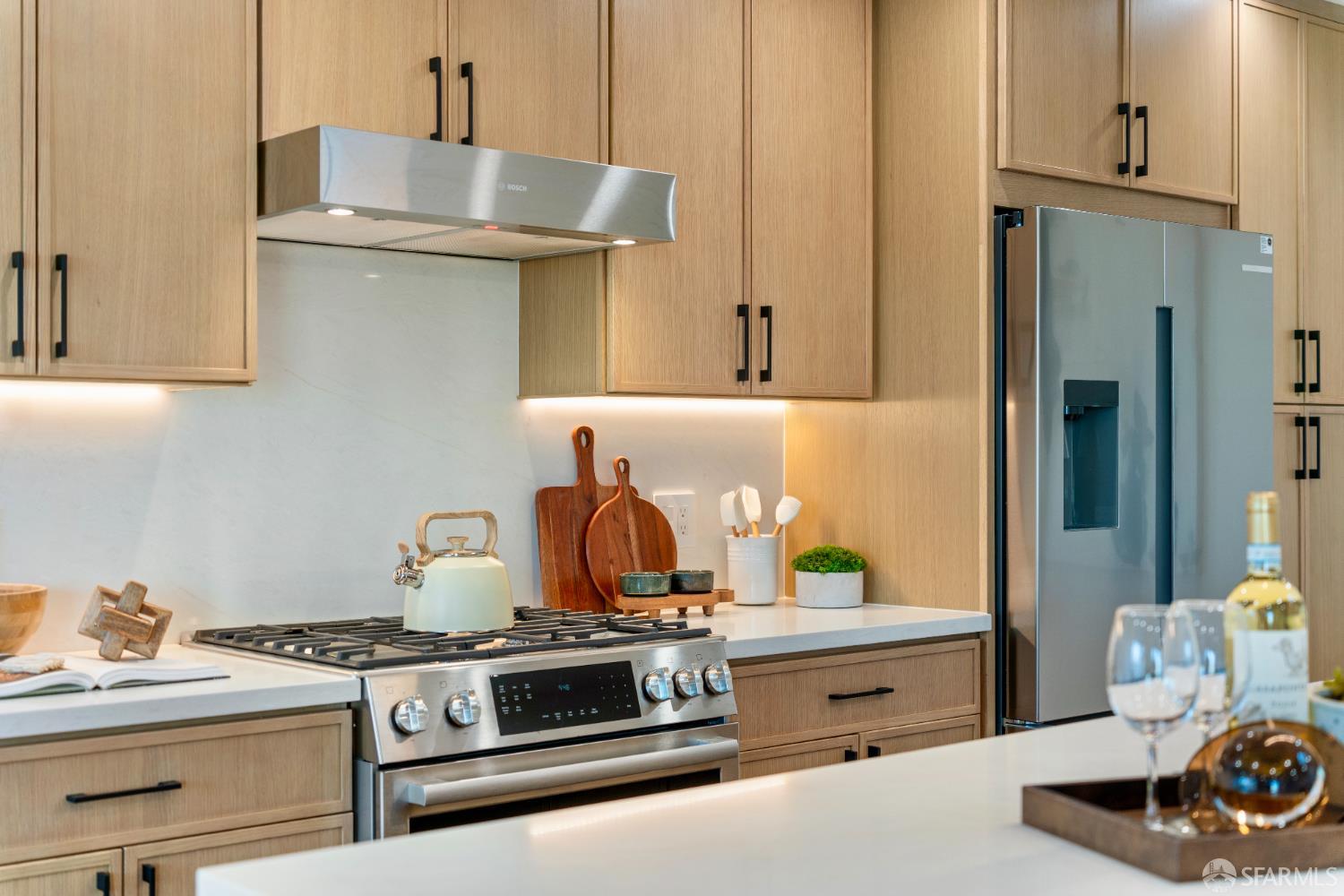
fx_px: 1680
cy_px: 448
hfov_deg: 43.6
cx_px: 672
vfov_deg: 29.9
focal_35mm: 45
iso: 250
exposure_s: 1/30
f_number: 4
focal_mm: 45
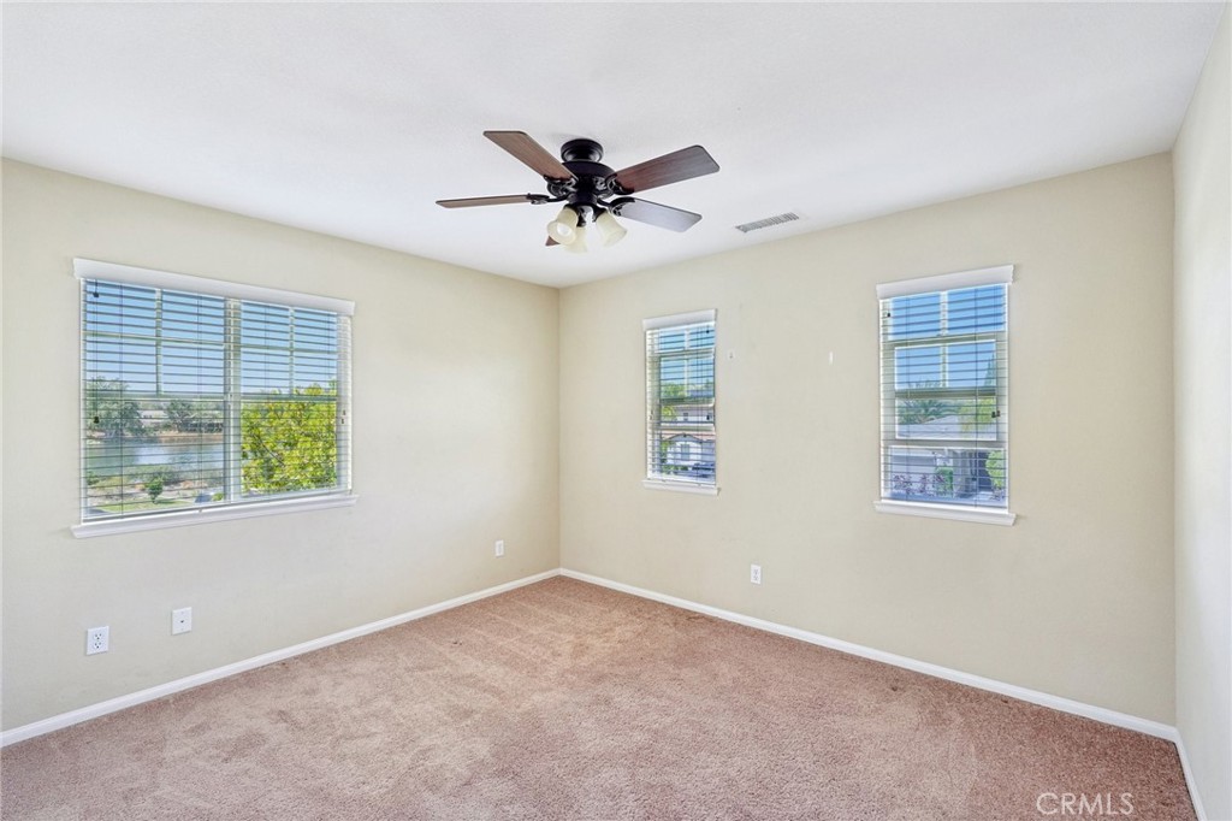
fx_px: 547
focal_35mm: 16
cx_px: 616
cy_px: 410
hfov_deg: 96.8
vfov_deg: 73.7
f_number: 8
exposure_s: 1/20
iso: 400
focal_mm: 16
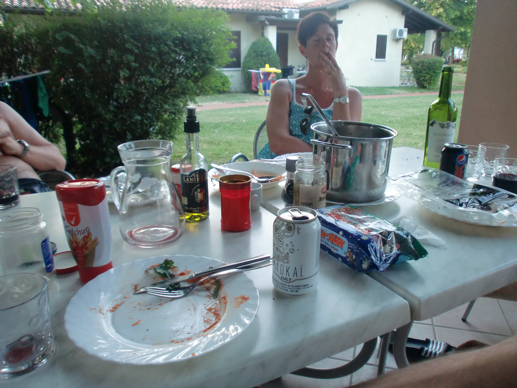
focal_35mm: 26
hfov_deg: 67.3
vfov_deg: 53.1
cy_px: 194
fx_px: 388
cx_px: 258
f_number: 2.6
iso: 250
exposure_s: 1/60
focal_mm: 4.65
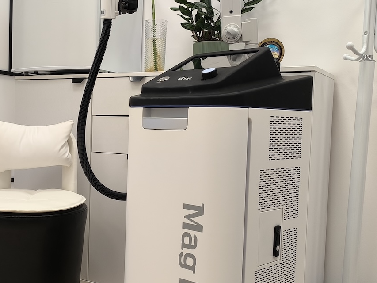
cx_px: 101
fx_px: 479
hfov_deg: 41.8
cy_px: 154
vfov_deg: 32.9
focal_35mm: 44
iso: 200
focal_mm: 6.14
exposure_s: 1/100
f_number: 1.65
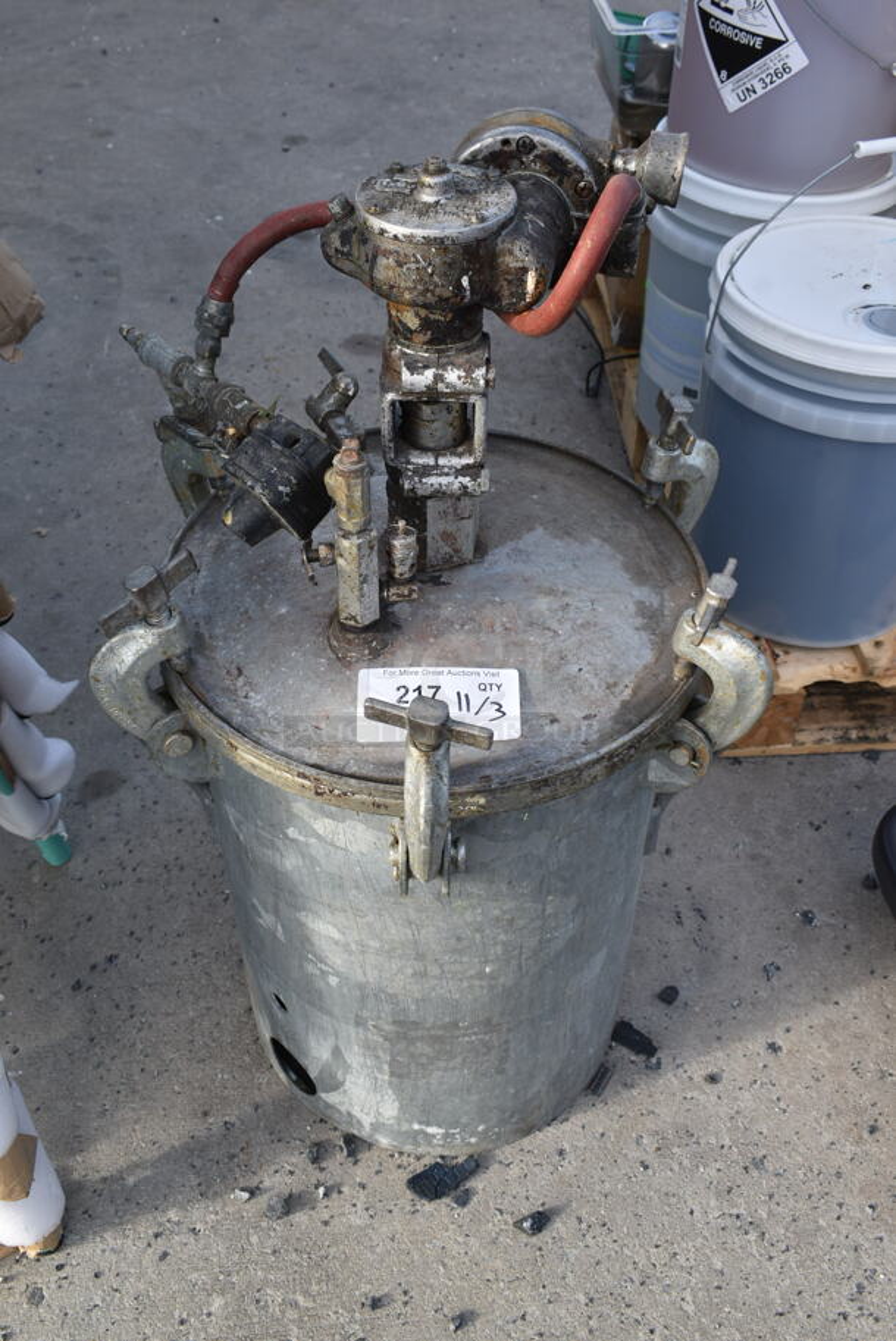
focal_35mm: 33
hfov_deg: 40.0
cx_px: 448
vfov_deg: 57.2
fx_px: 1230
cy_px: 670
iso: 100
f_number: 10
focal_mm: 22
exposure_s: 1/60
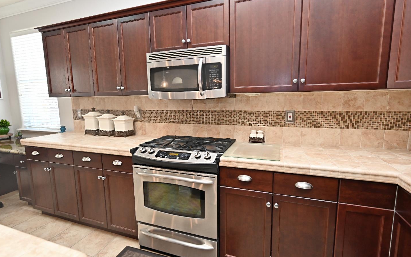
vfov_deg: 66.4
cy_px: 126
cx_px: 206
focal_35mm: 18
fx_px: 196
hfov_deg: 92.6
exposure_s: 1/60
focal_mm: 16.5
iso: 900
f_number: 4
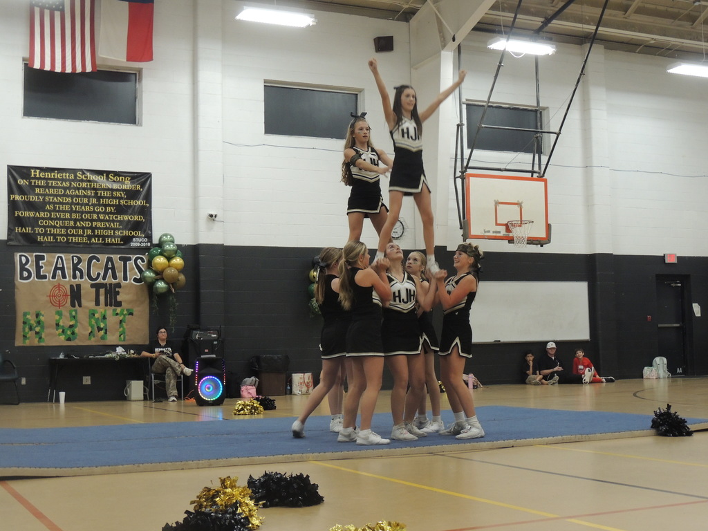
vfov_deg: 29.1
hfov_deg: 38.2
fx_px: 1023
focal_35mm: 50
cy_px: 266
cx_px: 354
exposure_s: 1/40
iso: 400
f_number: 3.6
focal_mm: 8.9
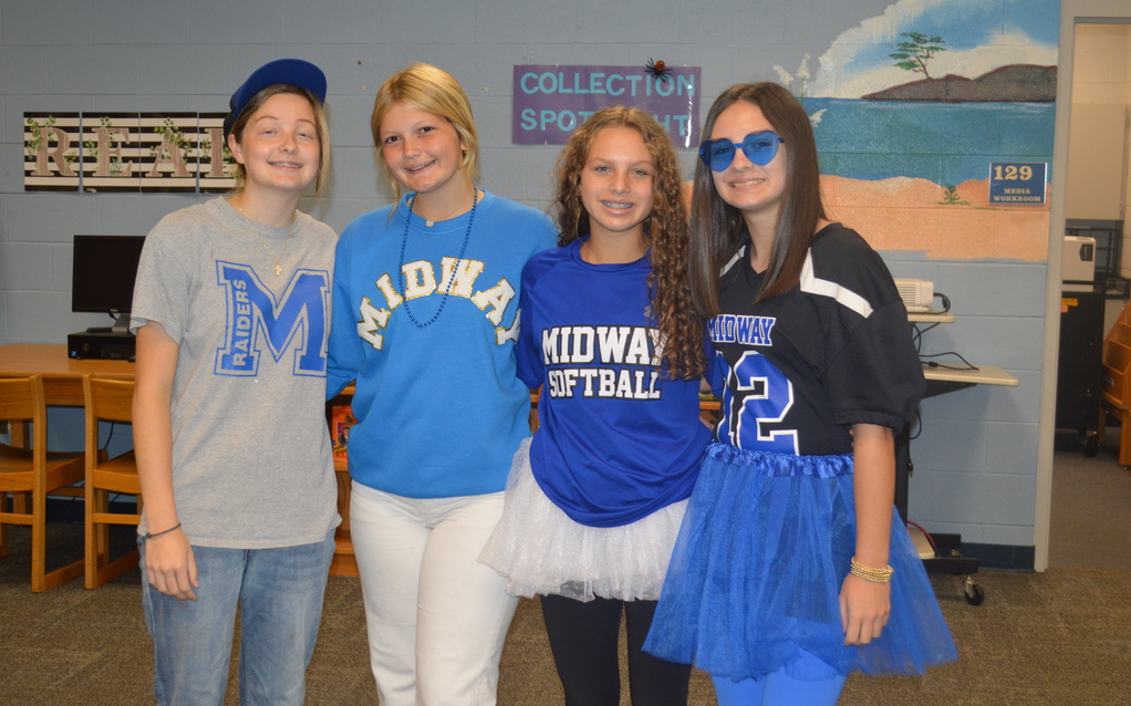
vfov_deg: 26.3
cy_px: 331
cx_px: 566
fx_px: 1510
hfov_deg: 41.1
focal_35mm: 49
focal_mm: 32
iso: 560
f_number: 4.8
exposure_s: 1/60
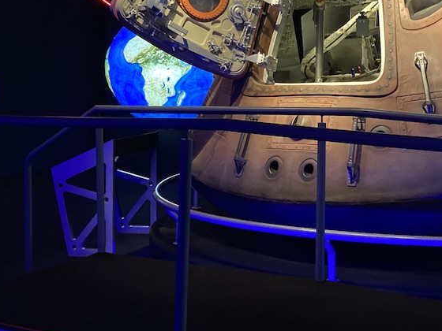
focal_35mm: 60
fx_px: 766
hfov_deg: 31.9
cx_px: 301
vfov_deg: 24.1
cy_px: 73
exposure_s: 1/30
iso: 640
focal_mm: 3.99
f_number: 1.8
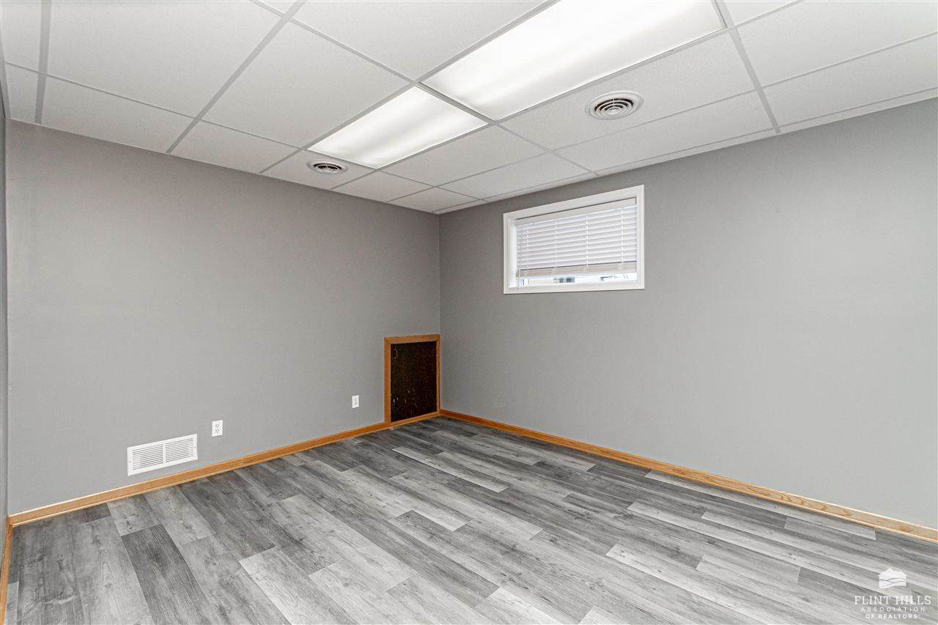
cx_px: 469
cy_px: 312
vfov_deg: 77.3
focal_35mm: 15
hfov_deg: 100.4
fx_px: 391
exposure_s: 1/60
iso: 200
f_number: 8
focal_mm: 10
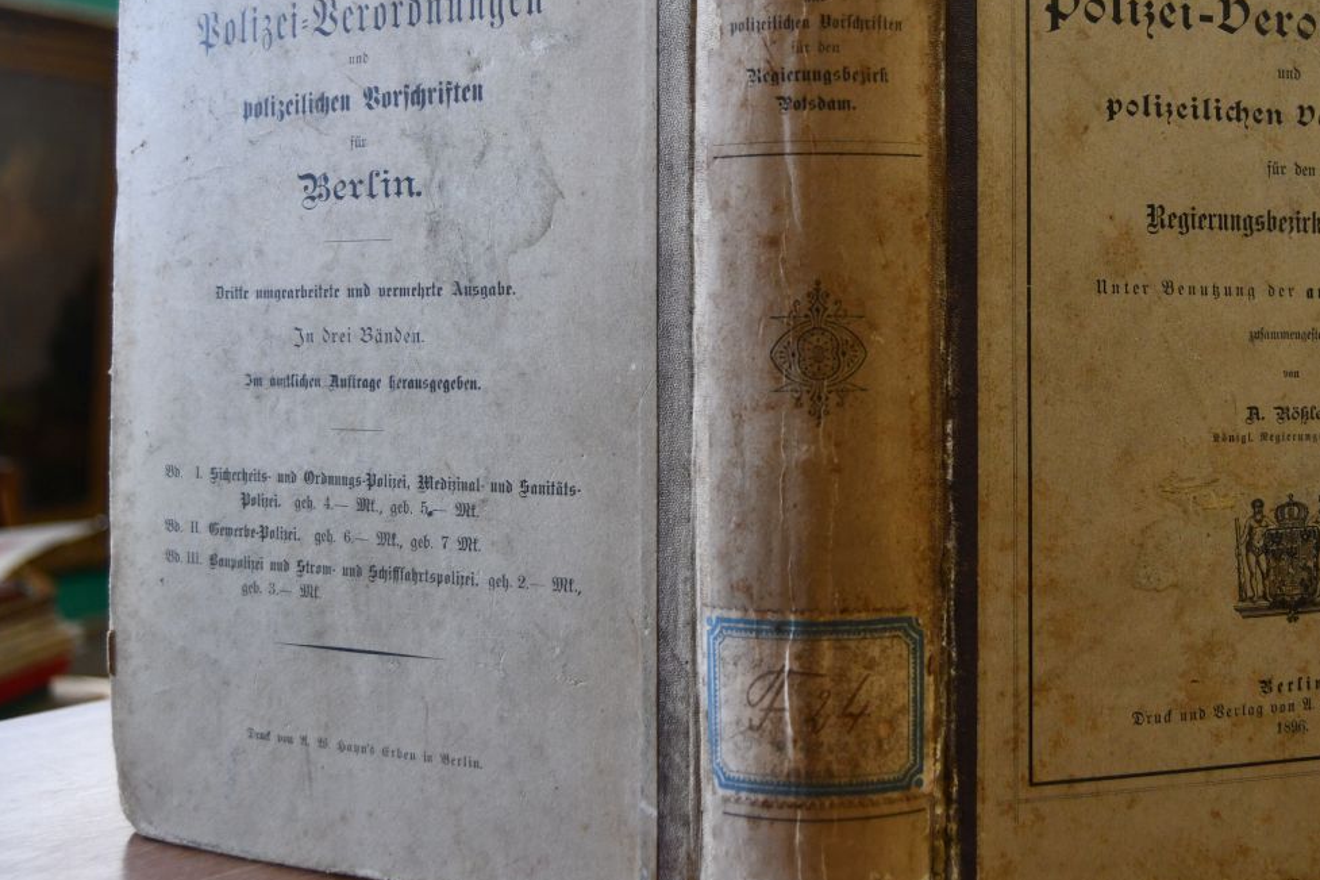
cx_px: 892
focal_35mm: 43
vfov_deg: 31.0
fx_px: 1576
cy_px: 331
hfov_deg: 44.7
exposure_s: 1/160
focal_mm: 20
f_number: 3.5
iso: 800
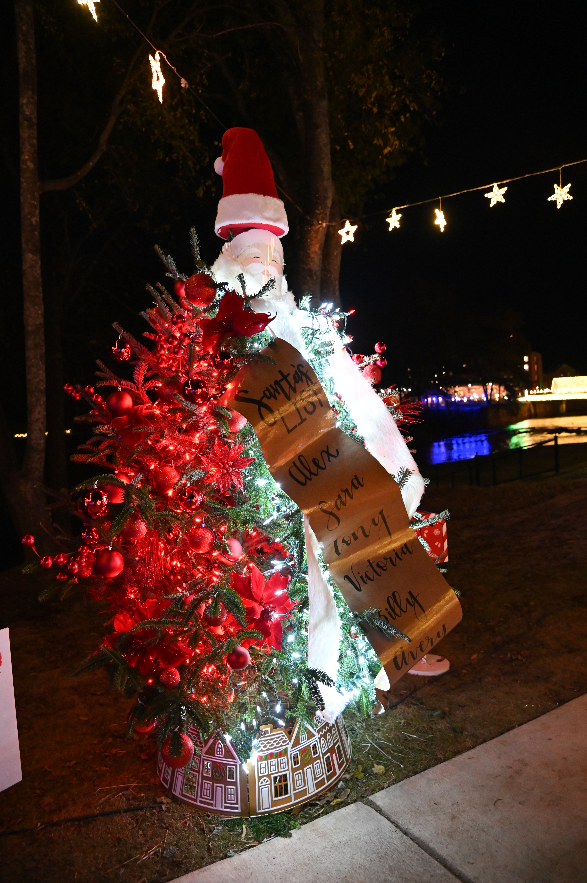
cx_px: 294
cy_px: 442
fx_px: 588
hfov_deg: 53.1
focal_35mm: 24
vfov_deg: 73.8
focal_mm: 24
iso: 6400
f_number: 4
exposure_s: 1/60
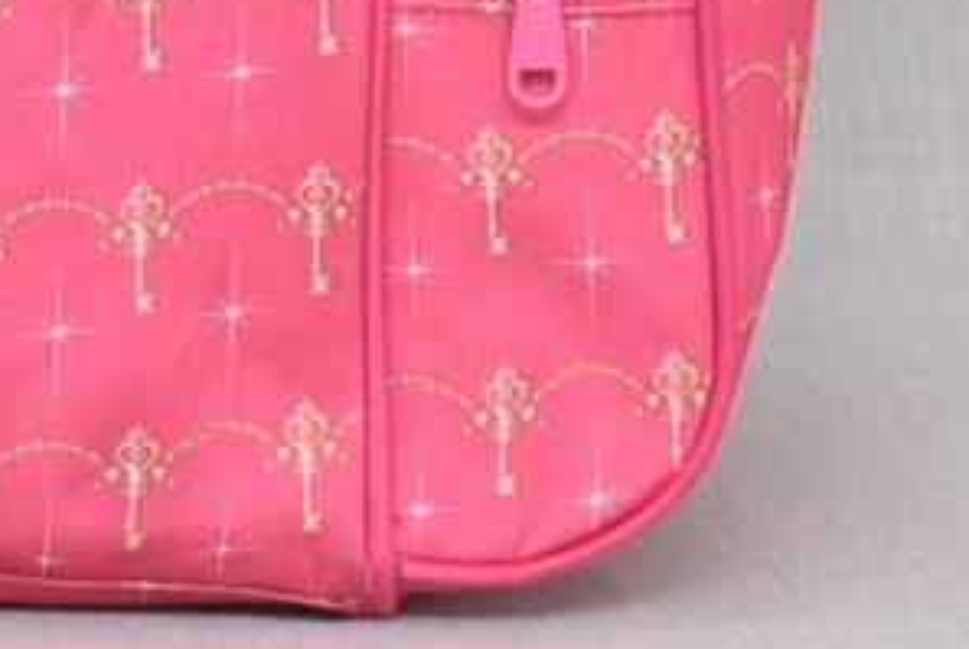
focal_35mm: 200
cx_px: -741
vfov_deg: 6.7
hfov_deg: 9.8
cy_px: -453
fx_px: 5395
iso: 100
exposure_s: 1/60
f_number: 5.6
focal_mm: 31
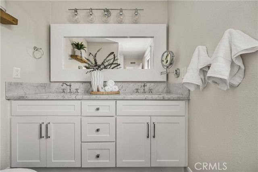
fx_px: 100
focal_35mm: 14
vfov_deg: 81.2
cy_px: 86
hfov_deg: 104.2
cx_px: 129
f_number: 6.3
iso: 125
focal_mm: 14
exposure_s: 1/8
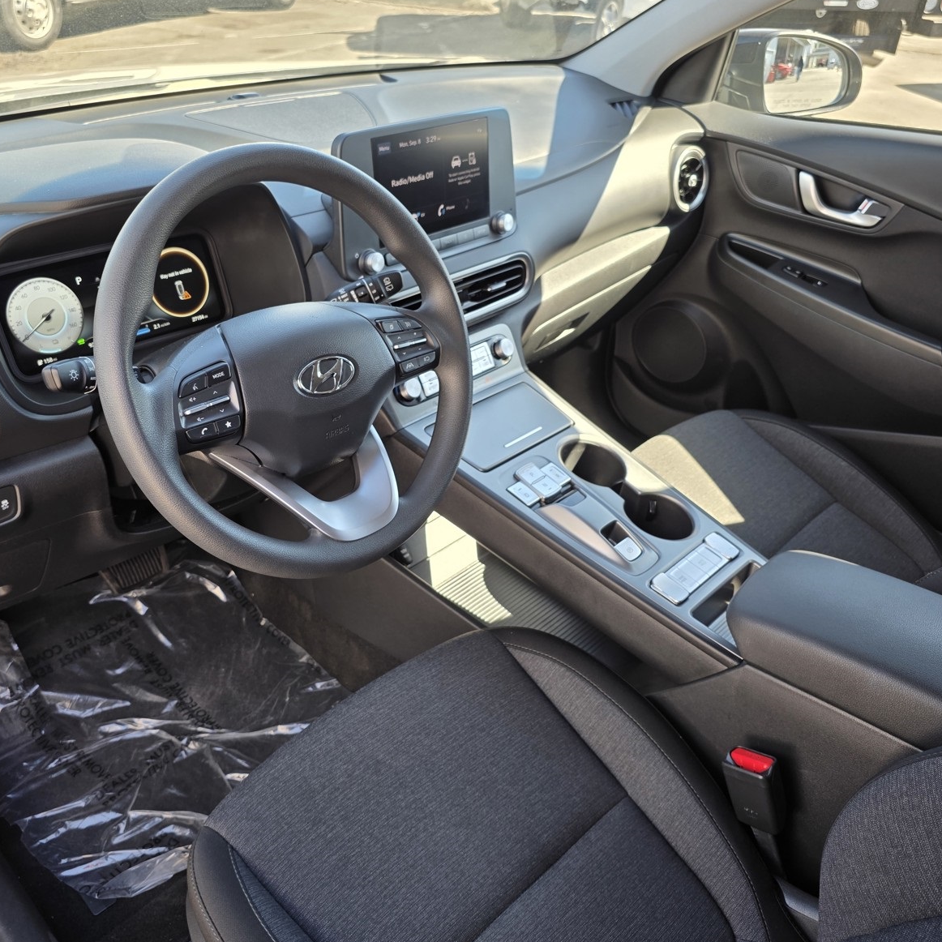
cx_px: 421
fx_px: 862
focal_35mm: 28
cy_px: 481
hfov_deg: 57.2
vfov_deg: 57.3
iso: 50
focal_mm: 6.3
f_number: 1.7
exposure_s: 1/180
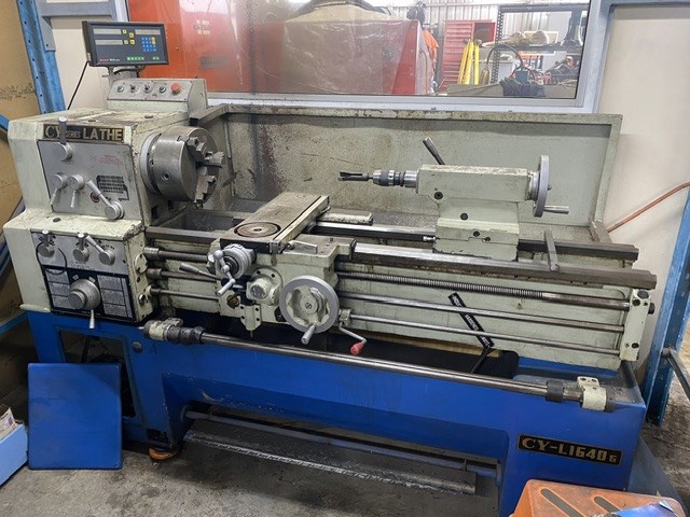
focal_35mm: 26
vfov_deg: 53.1
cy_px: 258
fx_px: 518
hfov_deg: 67.3
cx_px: 345
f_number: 1.8
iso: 200
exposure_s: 1/50
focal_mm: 4.25
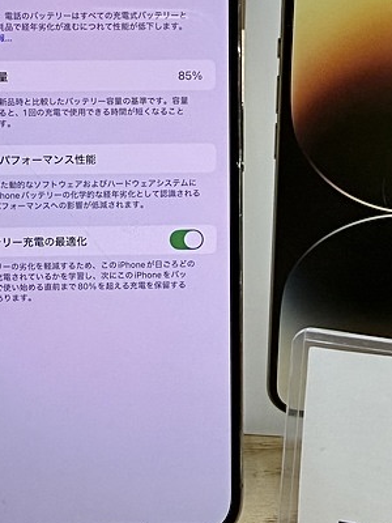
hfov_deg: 27.0
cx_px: 225
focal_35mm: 54
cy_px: 157
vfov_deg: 35.1
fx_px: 815
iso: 100
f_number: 2.2
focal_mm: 2.22
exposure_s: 1/120
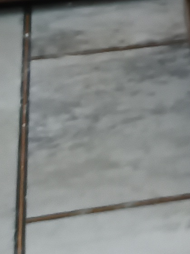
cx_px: 446
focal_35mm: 171
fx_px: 1251
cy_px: -223
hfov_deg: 8.1
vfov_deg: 10.7
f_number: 1.7
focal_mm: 5.31
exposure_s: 1/50
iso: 1103
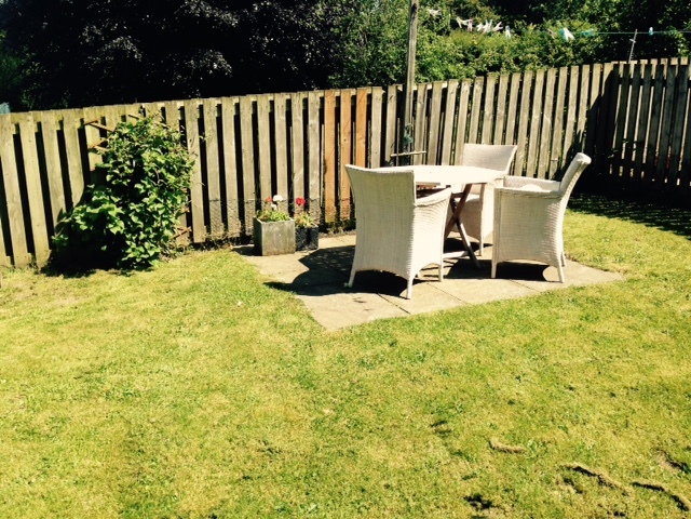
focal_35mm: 33
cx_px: 346
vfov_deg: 42.9
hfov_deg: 55.4
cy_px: 260
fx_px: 659
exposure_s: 1/763
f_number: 2.4
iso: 50
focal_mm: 4.12
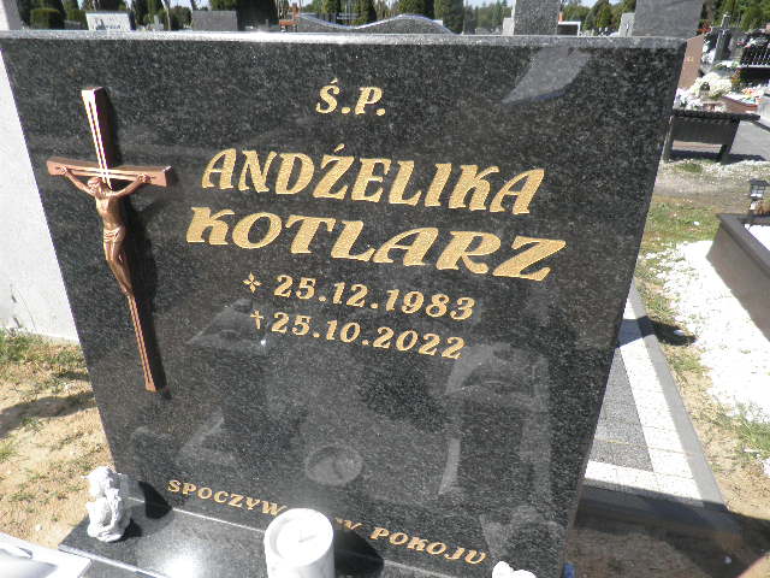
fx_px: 534
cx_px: 385
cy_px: 289
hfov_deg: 71.6
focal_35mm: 24
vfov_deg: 56.8
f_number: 8.3
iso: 64
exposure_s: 1/125
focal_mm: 4.3
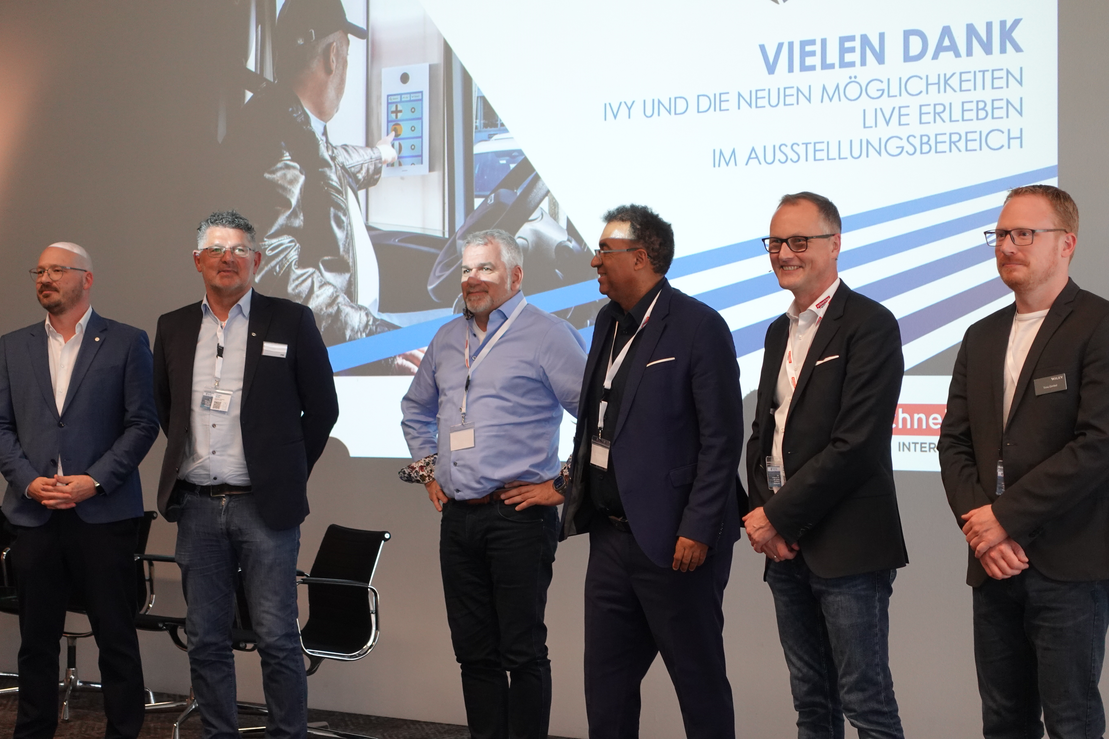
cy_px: 370
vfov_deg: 19.5
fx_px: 2156
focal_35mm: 70
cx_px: 554
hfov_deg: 28.8
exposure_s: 1/250
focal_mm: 25.7
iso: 1000
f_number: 2.8
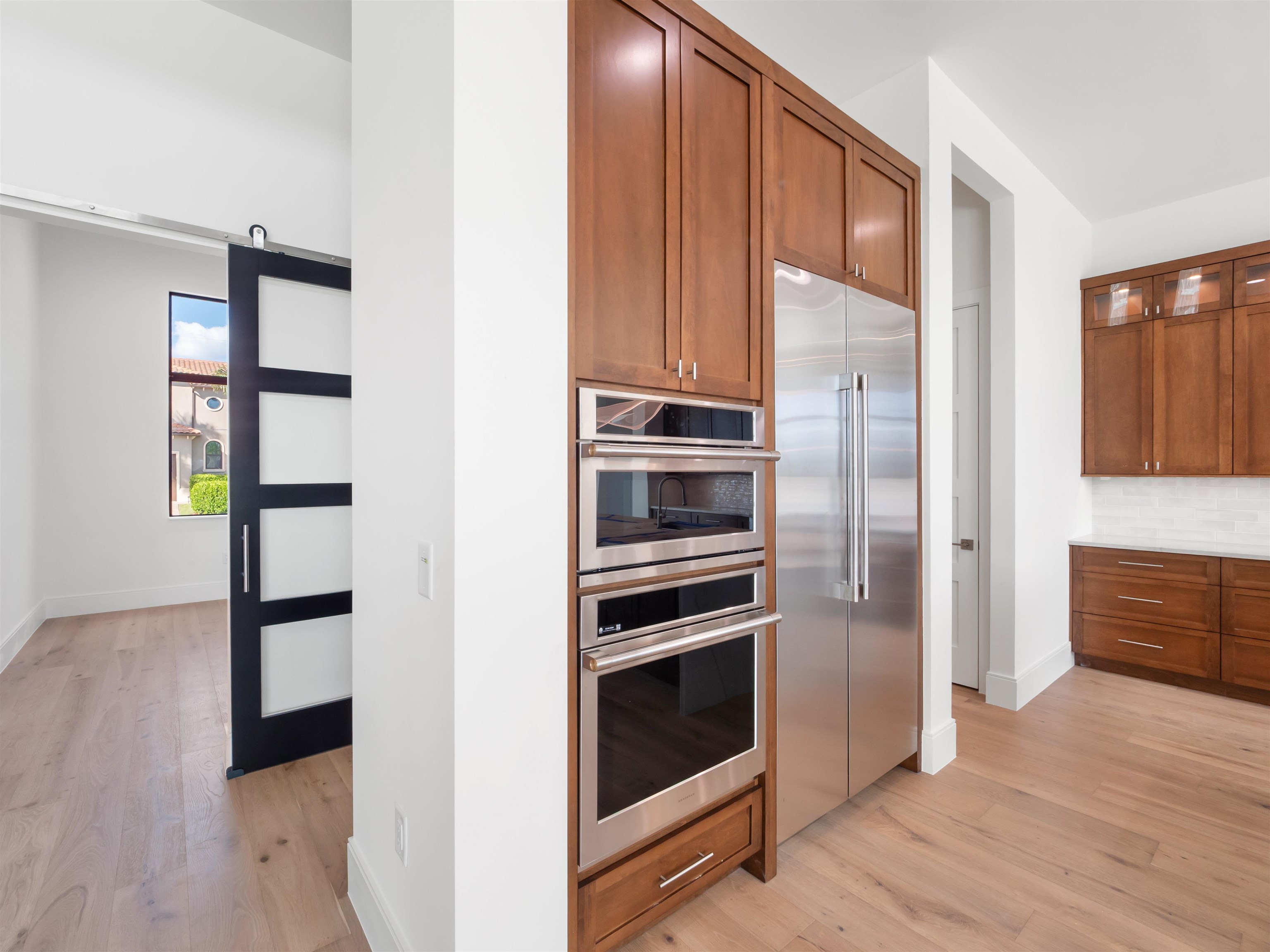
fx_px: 514
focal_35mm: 14
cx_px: 635
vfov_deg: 85.7
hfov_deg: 102.1
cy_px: 476
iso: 200
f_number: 7.1
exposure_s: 1/20
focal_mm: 7
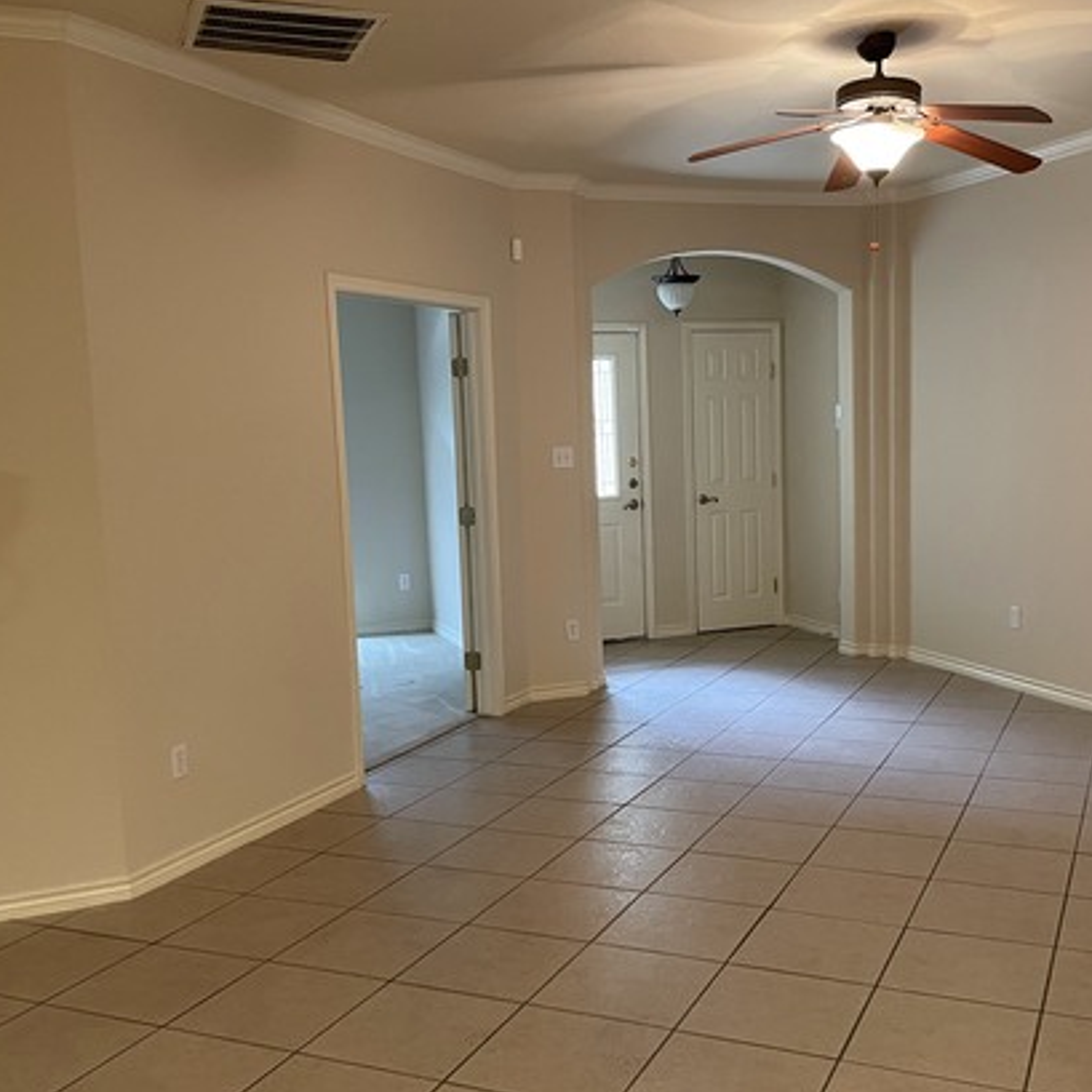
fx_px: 1285
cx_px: 606
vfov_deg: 46.0
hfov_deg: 46.0
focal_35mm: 36
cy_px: 585
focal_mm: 4.2
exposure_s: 1/60
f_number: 1.6
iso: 500
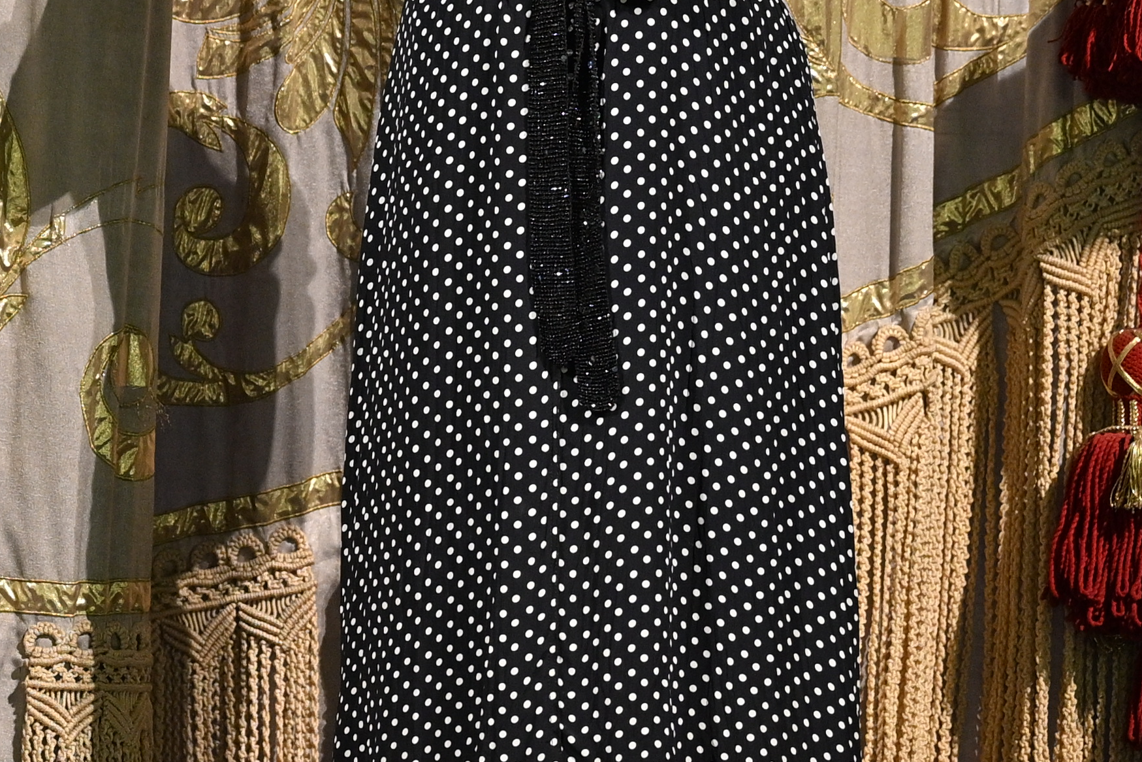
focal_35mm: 294
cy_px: 17
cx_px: -468
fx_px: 9326
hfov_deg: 6.9
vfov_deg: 4.7
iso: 800
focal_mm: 85
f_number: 3.2
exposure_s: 1/160
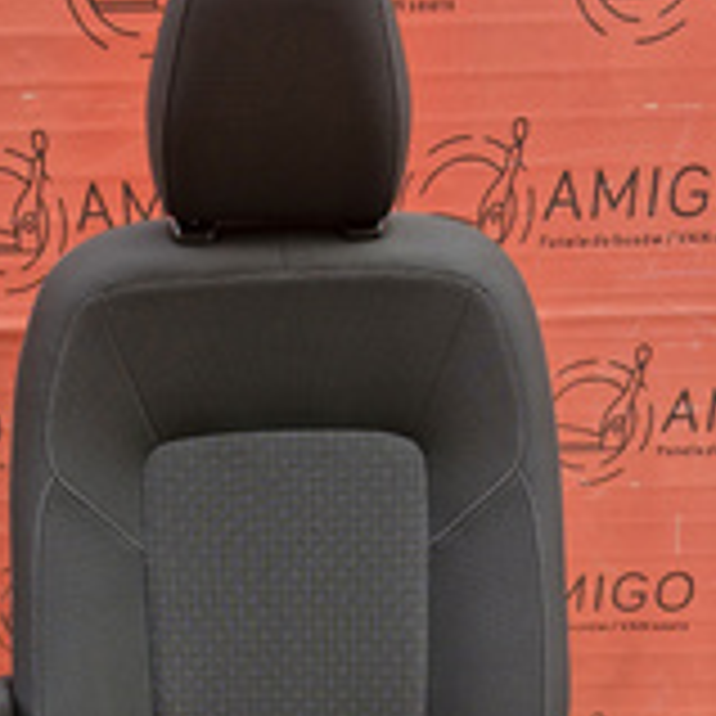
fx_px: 1076
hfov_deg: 36.5
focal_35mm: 46
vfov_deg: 34.0
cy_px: 693
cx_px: 257
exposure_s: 1/156
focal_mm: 5.54
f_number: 1.8
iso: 50
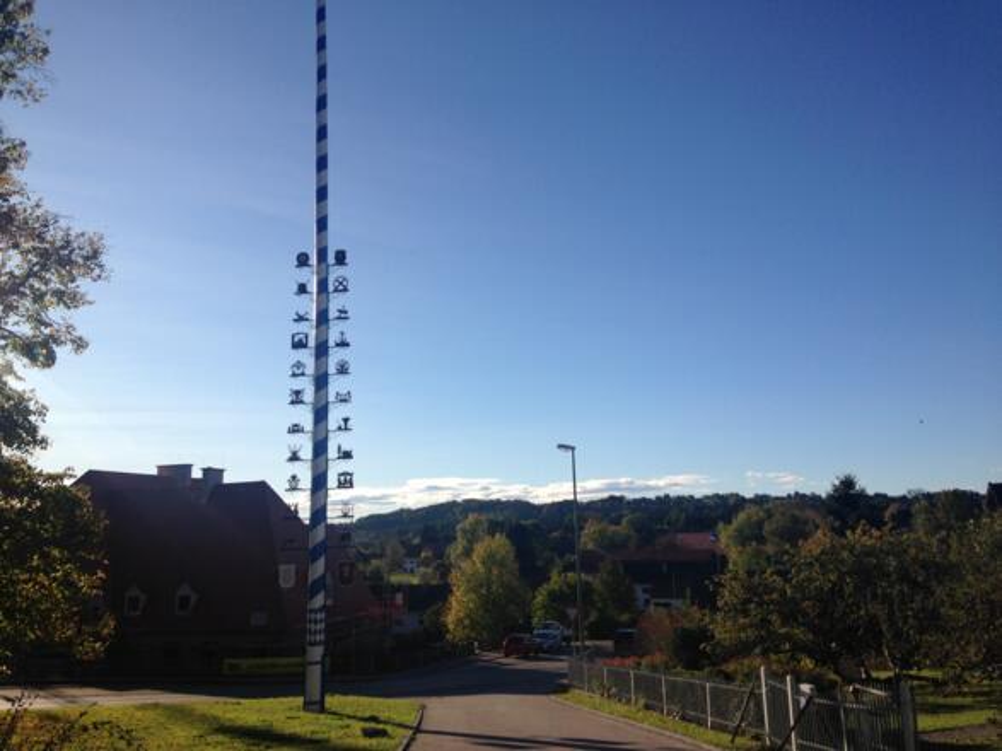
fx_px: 955
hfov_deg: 55.4
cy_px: 376
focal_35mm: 33
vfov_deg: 42.9
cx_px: 501
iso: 50
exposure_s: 1/2358
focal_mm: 4.12
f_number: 2.4
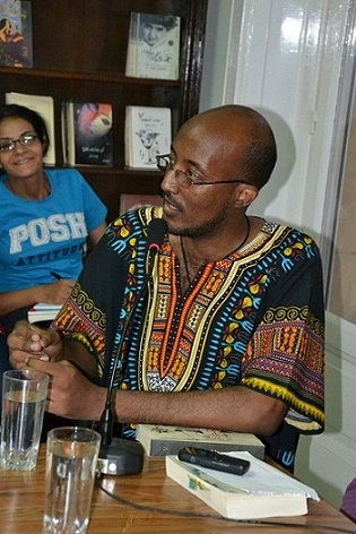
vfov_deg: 23.4
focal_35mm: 87
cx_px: 178
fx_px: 1289
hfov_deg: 15.7
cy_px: 267
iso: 3200
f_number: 5
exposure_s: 1/60
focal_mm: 58
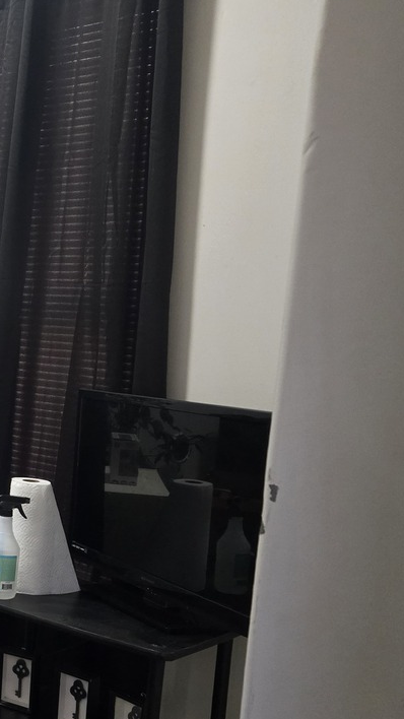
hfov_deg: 19.5
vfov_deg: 40.3
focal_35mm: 51
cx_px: -252
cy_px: 446
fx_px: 972
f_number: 1.8
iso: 640
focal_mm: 5.4
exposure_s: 1/60
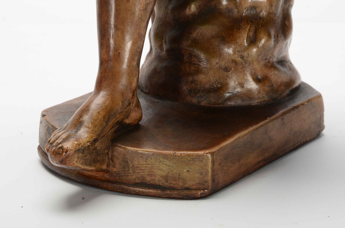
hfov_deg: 13.1
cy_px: 114
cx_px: 172
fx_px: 1506
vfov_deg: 8.7
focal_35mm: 158
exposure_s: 1/160
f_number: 16
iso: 200
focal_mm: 105
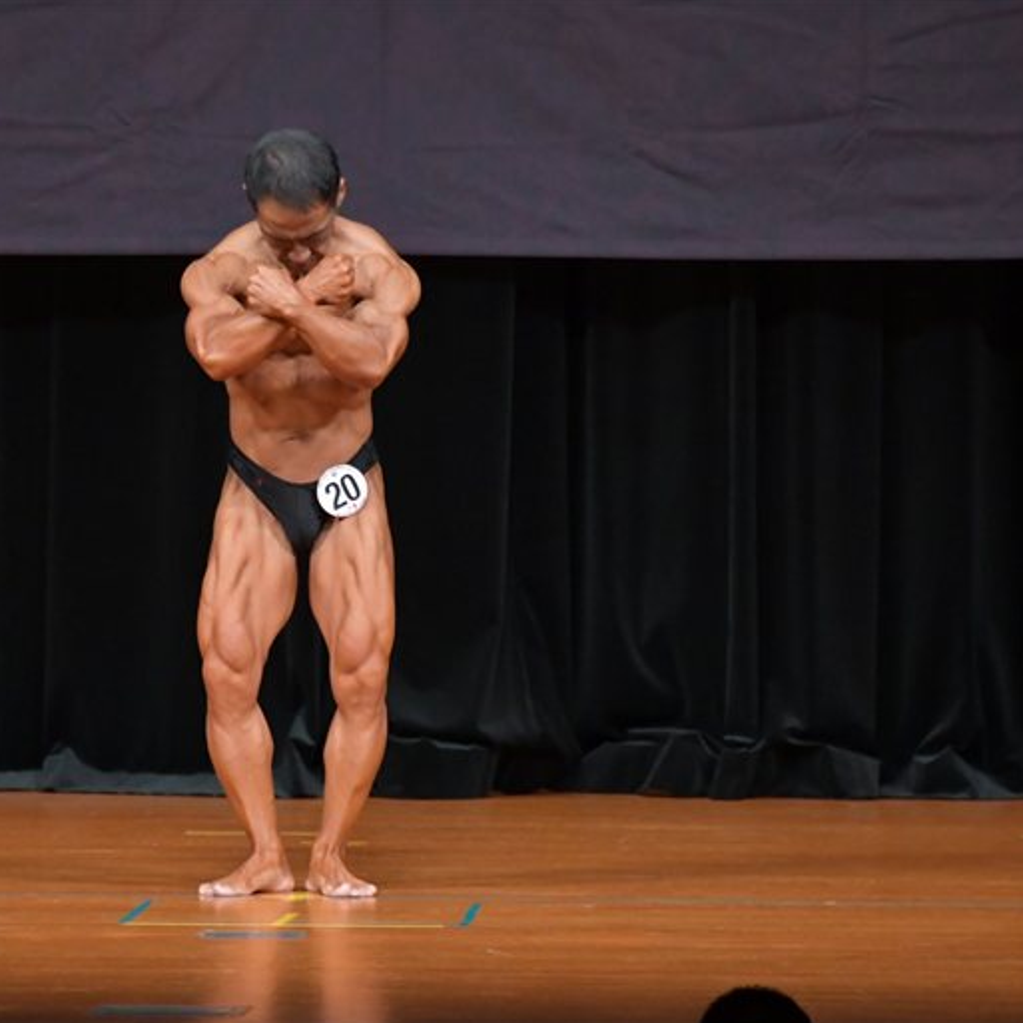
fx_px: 12873
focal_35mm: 385
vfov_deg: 4.6
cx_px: 316
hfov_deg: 4.5
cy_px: 512
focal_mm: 200
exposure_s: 1/400
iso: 5000
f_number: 5.6
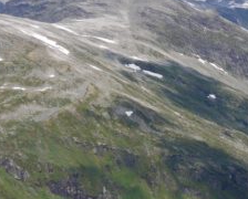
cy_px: 85
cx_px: 218
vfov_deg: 12.2
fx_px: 934
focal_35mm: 127
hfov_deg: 15.0
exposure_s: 1/500
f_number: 8
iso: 200
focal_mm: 19
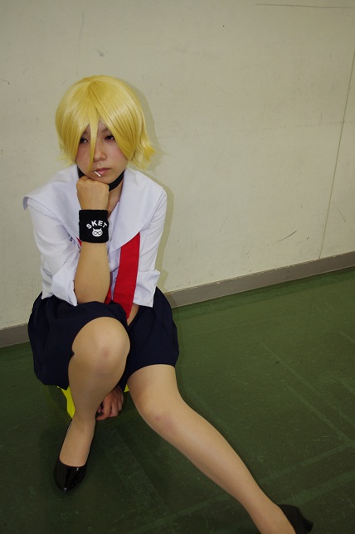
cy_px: 267
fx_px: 623
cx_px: 178
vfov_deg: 46.4
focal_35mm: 42
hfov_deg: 31.8
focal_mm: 28.13
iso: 400
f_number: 4
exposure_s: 1/50
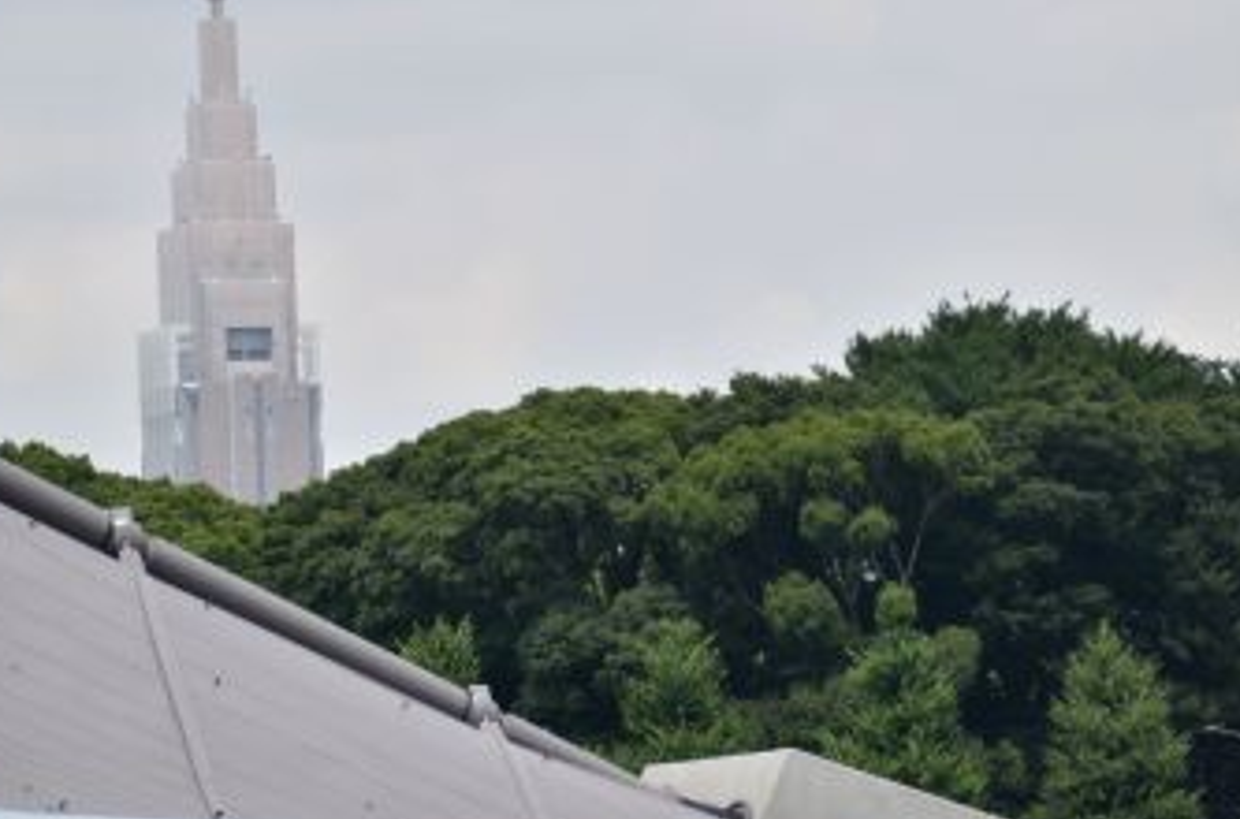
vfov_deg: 5.8
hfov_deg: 8.7
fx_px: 8132
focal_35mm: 237
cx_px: 756
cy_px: 303
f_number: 6.3
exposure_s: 1/640
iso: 100
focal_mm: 105
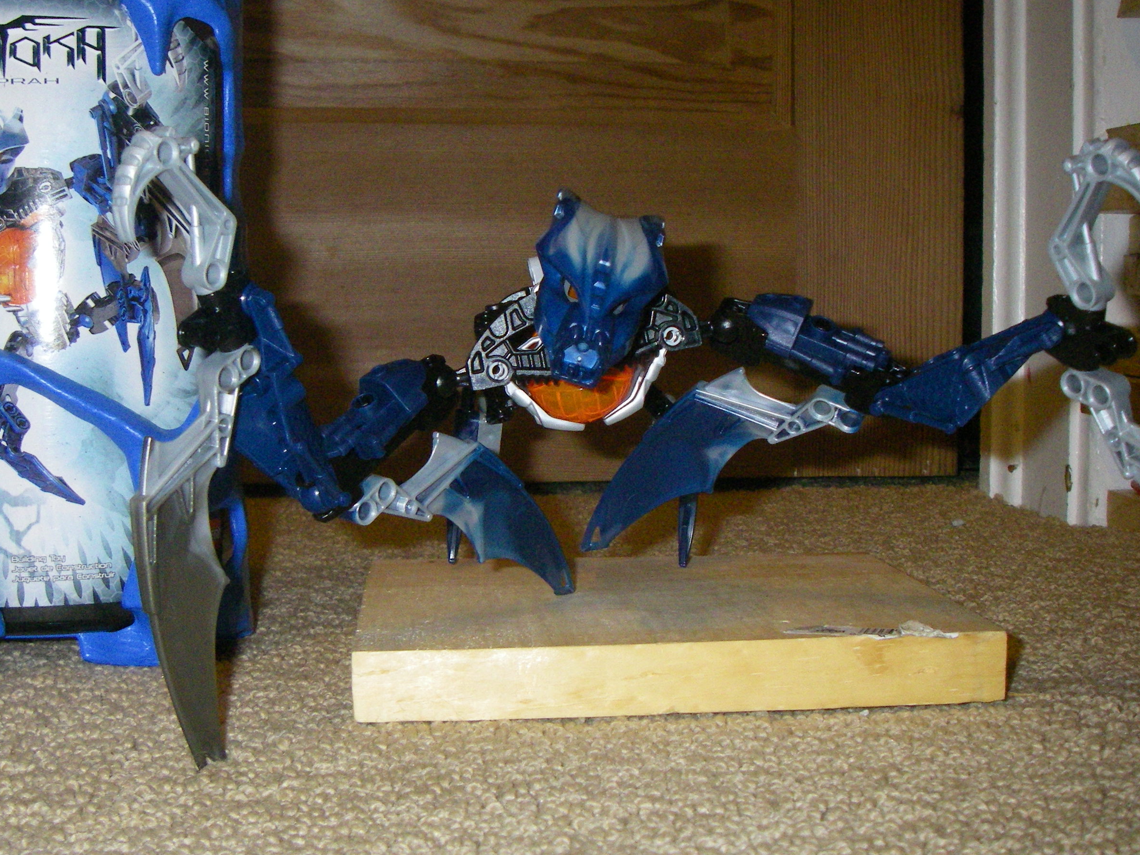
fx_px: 1614
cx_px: 484
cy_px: 408
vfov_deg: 29.7
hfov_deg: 38.8
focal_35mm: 49
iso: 400
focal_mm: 6.3
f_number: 3.3
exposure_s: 1/50
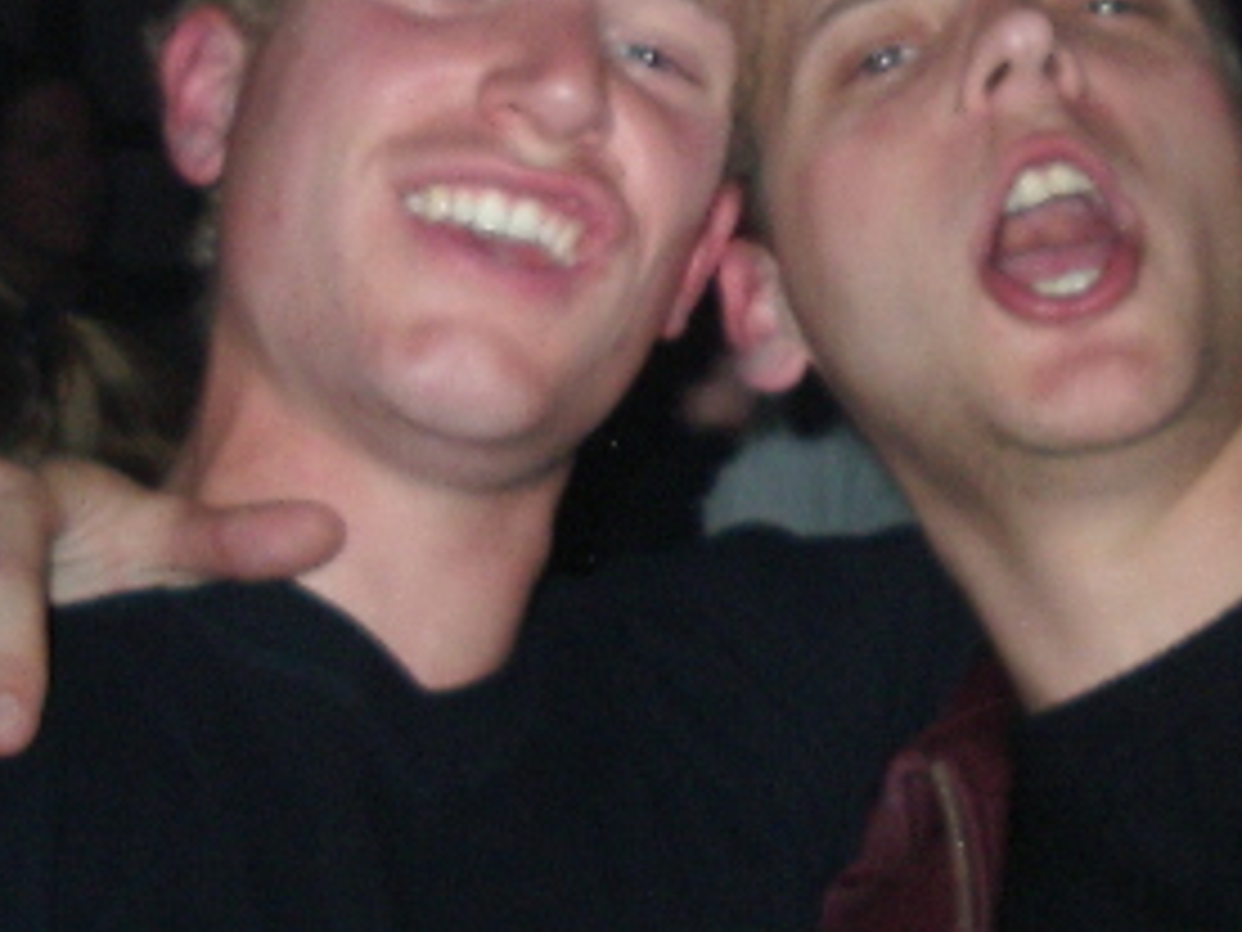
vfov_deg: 16.6
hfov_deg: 22.2
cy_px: 104
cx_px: 832
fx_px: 3157
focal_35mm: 88
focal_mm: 5.8
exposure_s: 1/60
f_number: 2.6
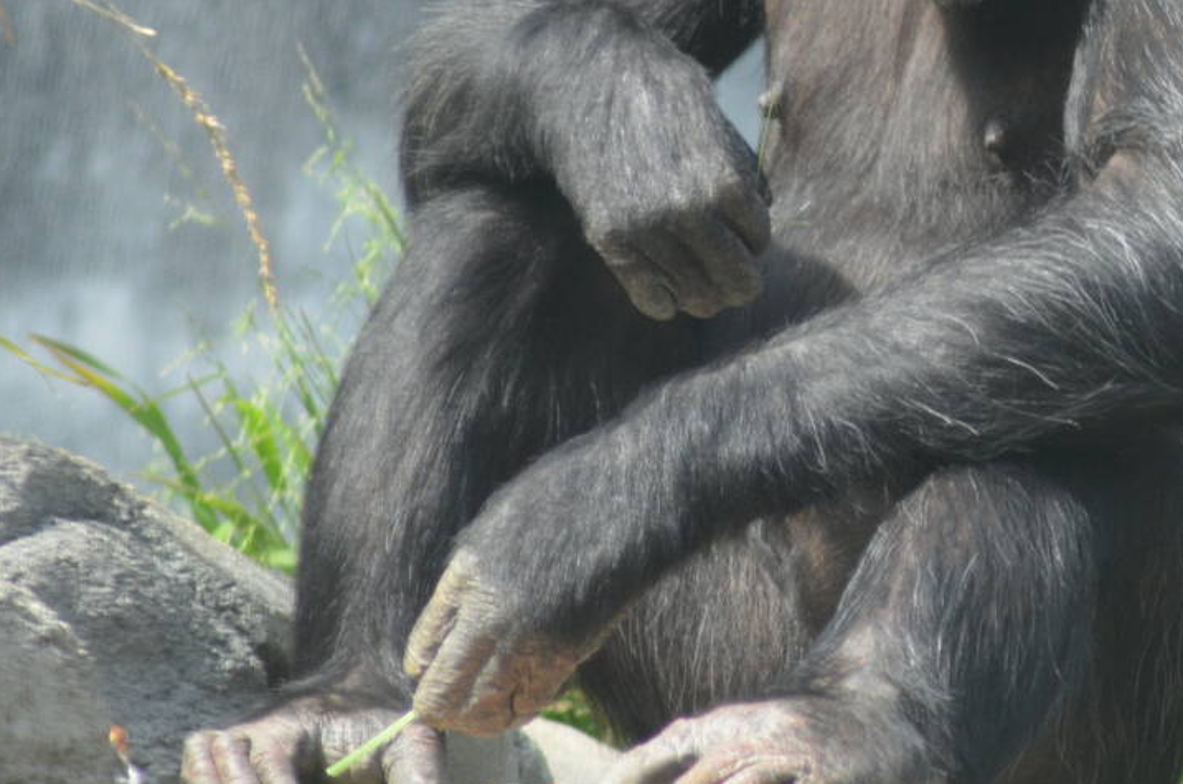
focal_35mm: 703
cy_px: 147
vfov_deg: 1.9
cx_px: 1035
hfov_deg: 2.9
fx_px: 23055
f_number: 4.8
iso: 800
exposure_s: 1/640
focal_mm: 210
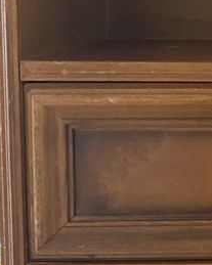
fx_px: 769
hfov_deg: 14.6
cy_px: 75
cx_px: 325
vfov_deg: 19.5
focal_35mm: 98
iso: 640
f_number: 1.8
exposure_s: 1/25
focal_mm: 4.25
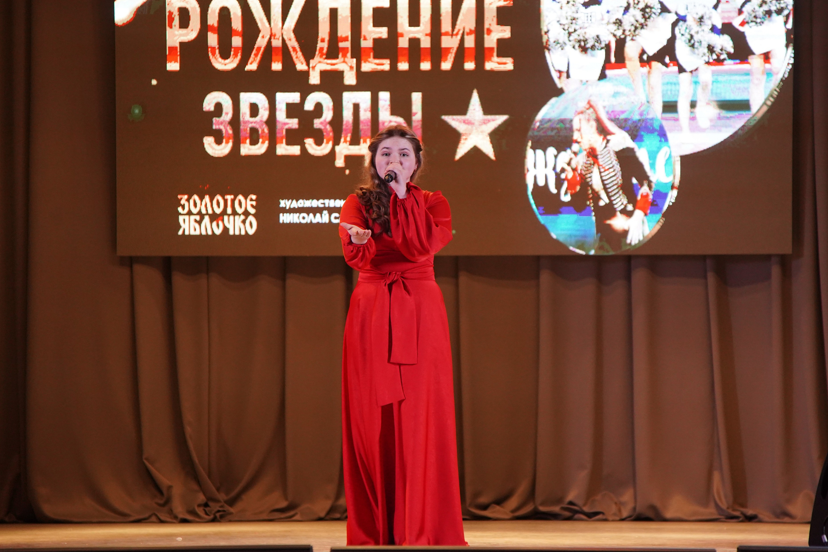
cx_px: 426
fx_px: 2644
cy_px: 300
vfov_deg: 11.9
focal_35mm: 115
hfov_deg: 17.8
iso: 3200
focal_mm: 105
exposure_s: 1/400
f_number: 4
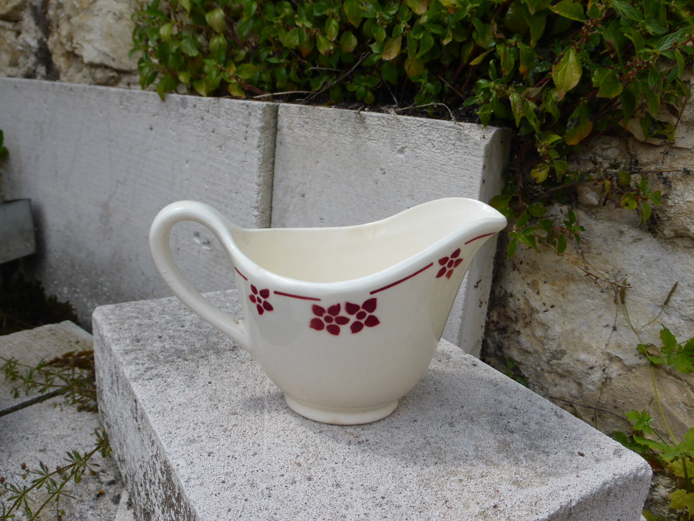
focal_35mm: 31
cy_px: 260
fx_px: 622
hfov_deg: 58.4
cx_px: 347
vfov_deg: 45.4
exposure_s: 1/800
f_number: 3.6
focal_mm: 5.4
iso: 100
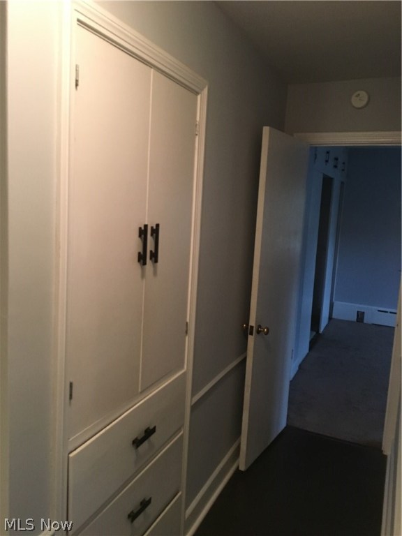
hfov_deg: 48.2
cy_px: 268
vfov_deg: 61.7
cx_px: 201
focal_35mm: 29
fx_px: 449
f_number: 2.2
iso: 200
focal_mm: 4.15
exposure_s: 1/15
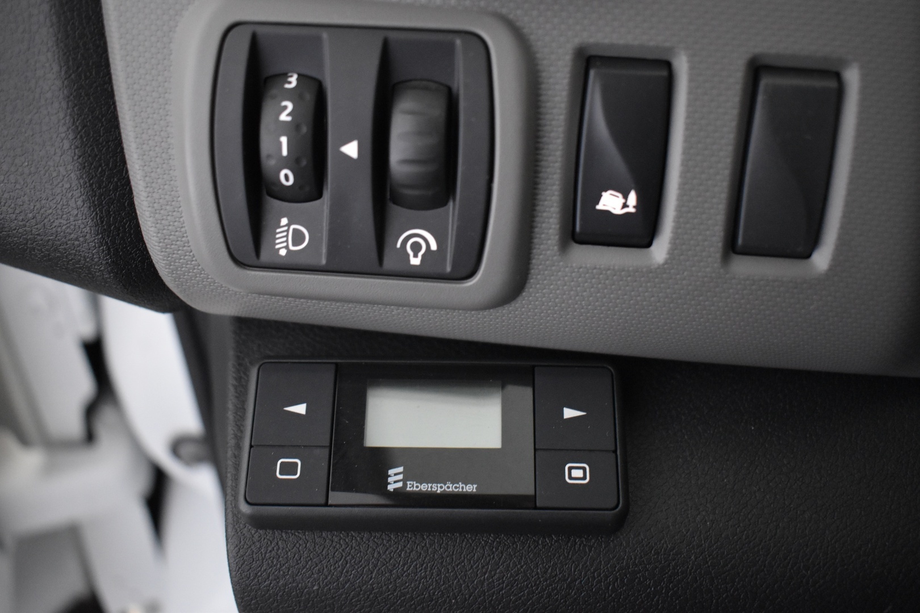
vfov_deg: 35.5
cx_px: 460
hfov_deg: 51.3
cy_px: 306
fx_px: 958
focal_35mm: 38
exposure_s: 1/30
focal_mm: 25
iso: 3200
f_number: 4
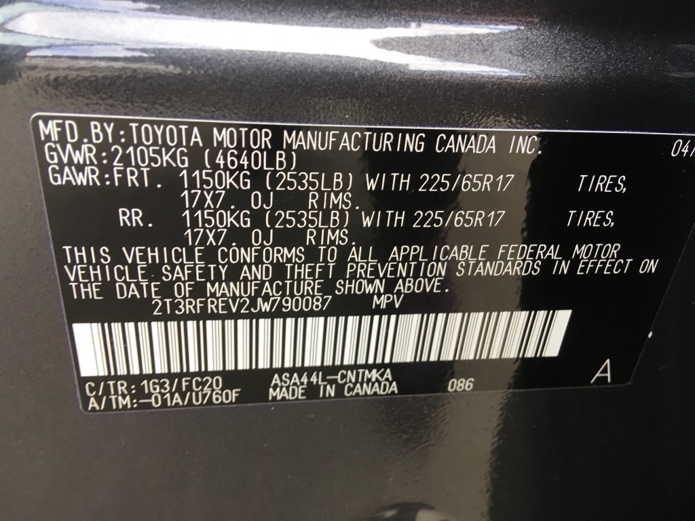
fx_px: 582
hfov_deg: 61.7
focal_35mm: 29
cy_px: 260
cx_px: 348
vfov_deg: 48.2
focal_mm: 4.15
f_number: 2.2
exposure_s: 1/40
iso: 25
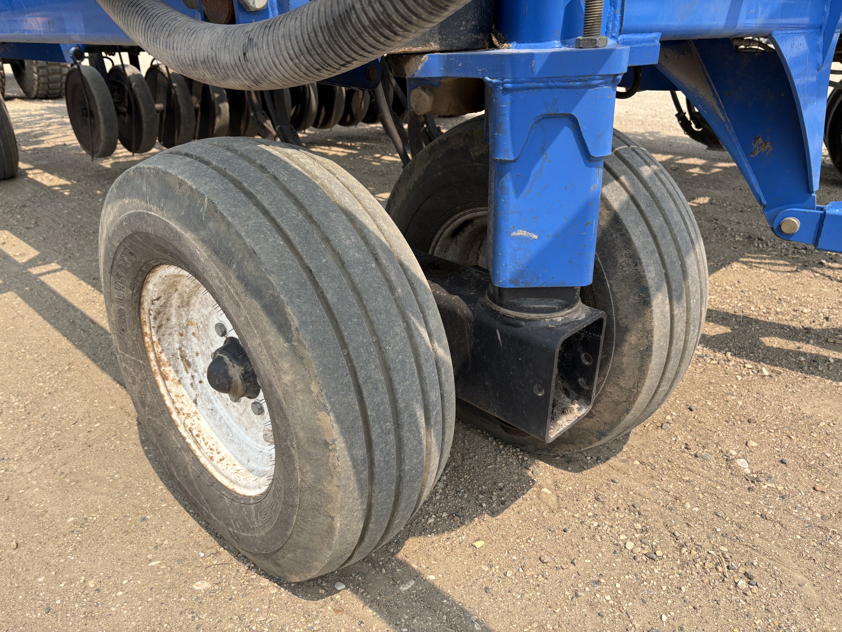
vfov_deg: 53.1
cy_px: 316
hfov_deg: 67.3
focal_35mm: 26
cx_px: 421
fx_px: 632
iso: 50
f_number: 1.6
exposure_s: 1/1626
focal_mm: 5.96
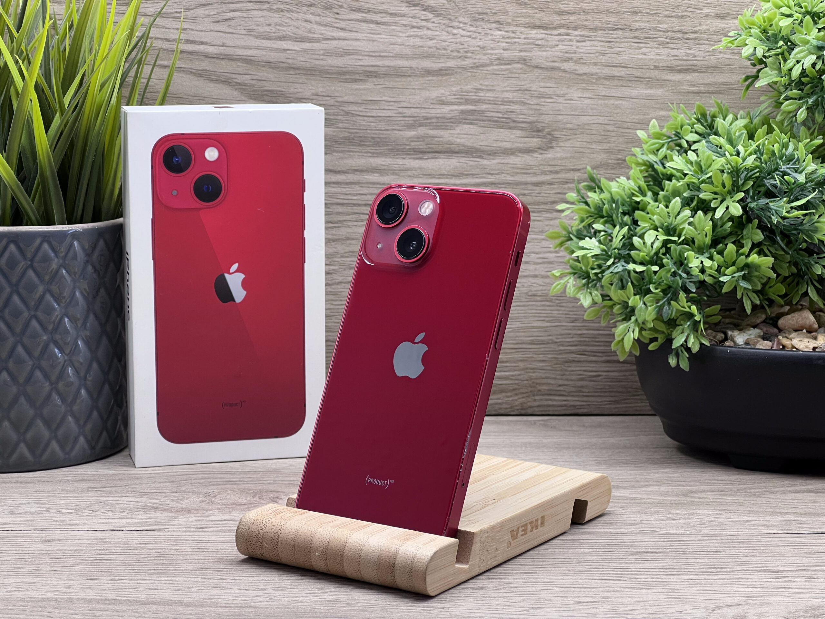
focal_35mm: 77
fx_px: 1835
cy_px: 310
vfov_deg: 19.1
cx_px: 412
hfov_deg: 25.3
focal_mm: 9
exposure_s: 1/100
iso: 80
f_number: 2.8
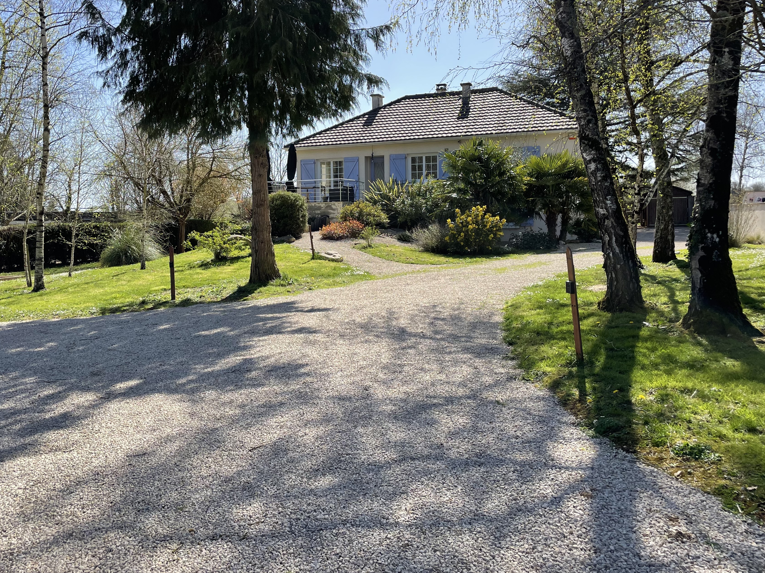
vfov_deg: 45.3
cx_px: 330
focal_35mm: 31
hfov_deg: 58.1
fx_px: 685
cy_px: 251
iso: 32
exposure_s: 1/2020
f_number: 1.6
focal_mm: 4.2
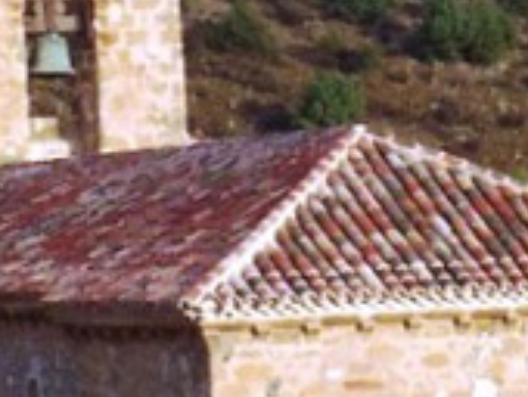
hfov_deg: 4.6
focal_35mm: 426
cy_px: 50
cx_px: 193
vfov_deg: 3.5
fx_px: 6507
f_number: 4.8
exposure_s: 1/350
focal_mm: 16.8
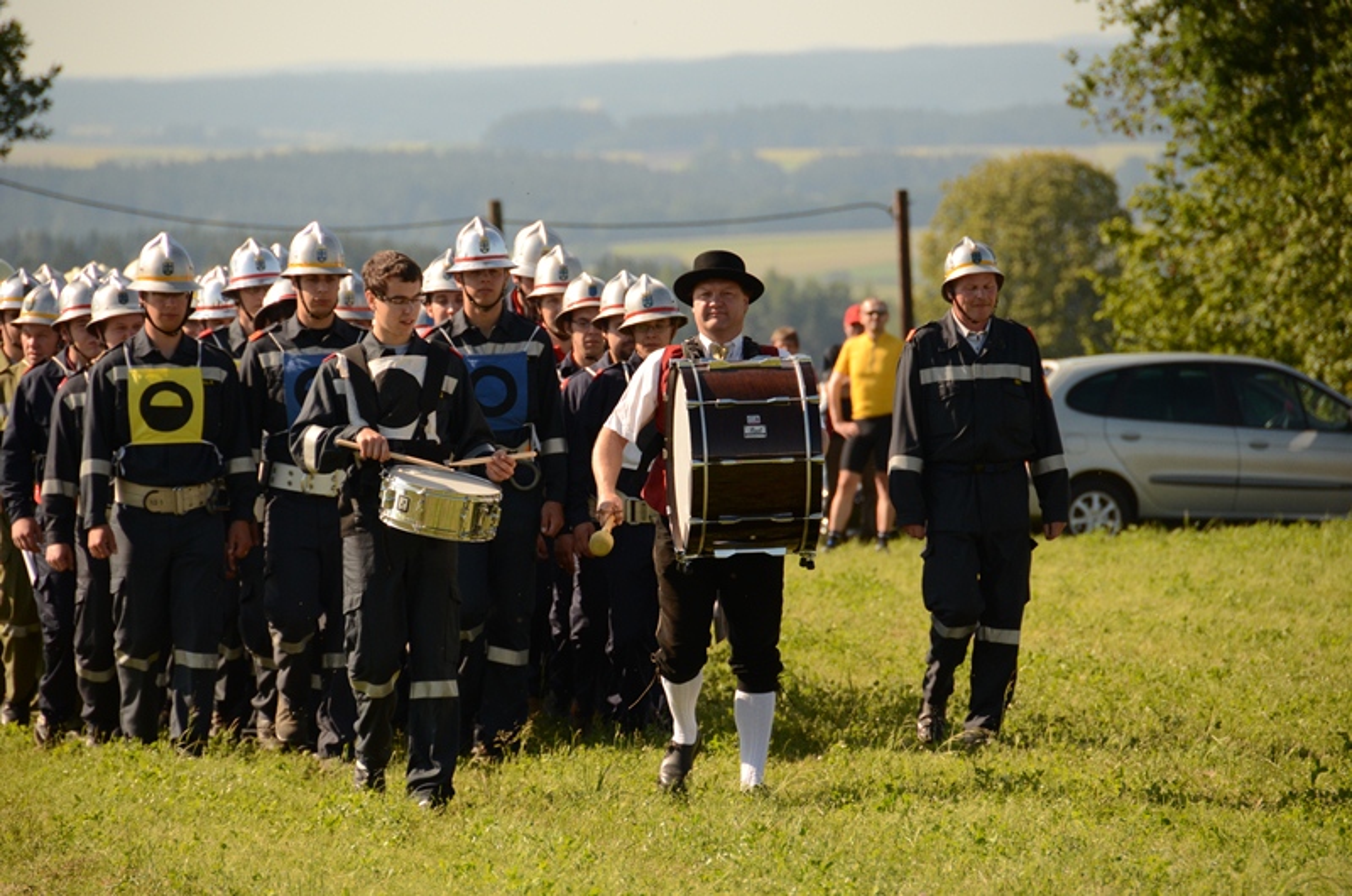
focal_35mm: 300
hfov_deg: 6.9
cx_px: 676
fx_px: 11244
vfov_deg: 4.6
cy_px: 448
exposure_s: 1/1600
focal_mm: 200
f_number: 5.6
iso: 500
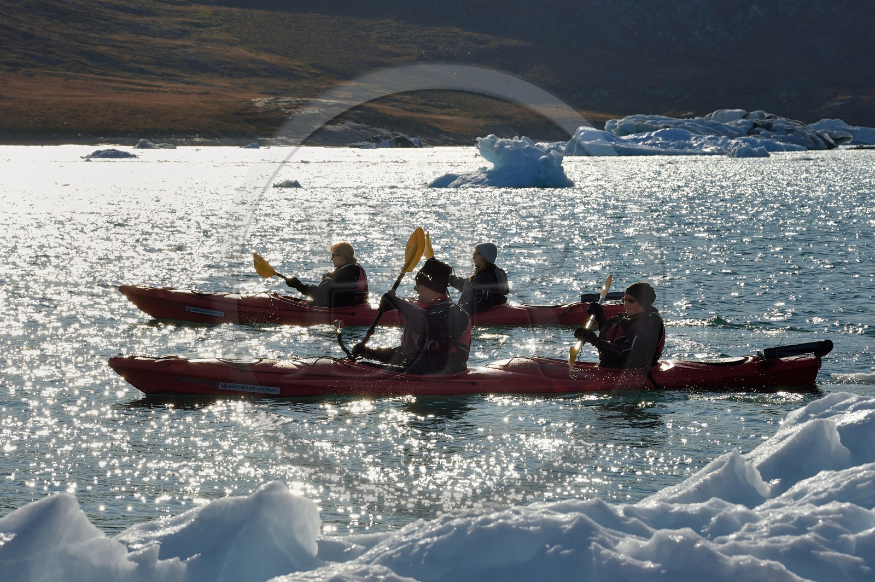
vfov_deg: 9.1
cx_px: 438
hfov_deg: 13.7
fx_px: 3643
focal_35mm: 150
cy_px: 291
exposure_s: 1/1000
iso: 400
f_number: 14
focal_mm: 150
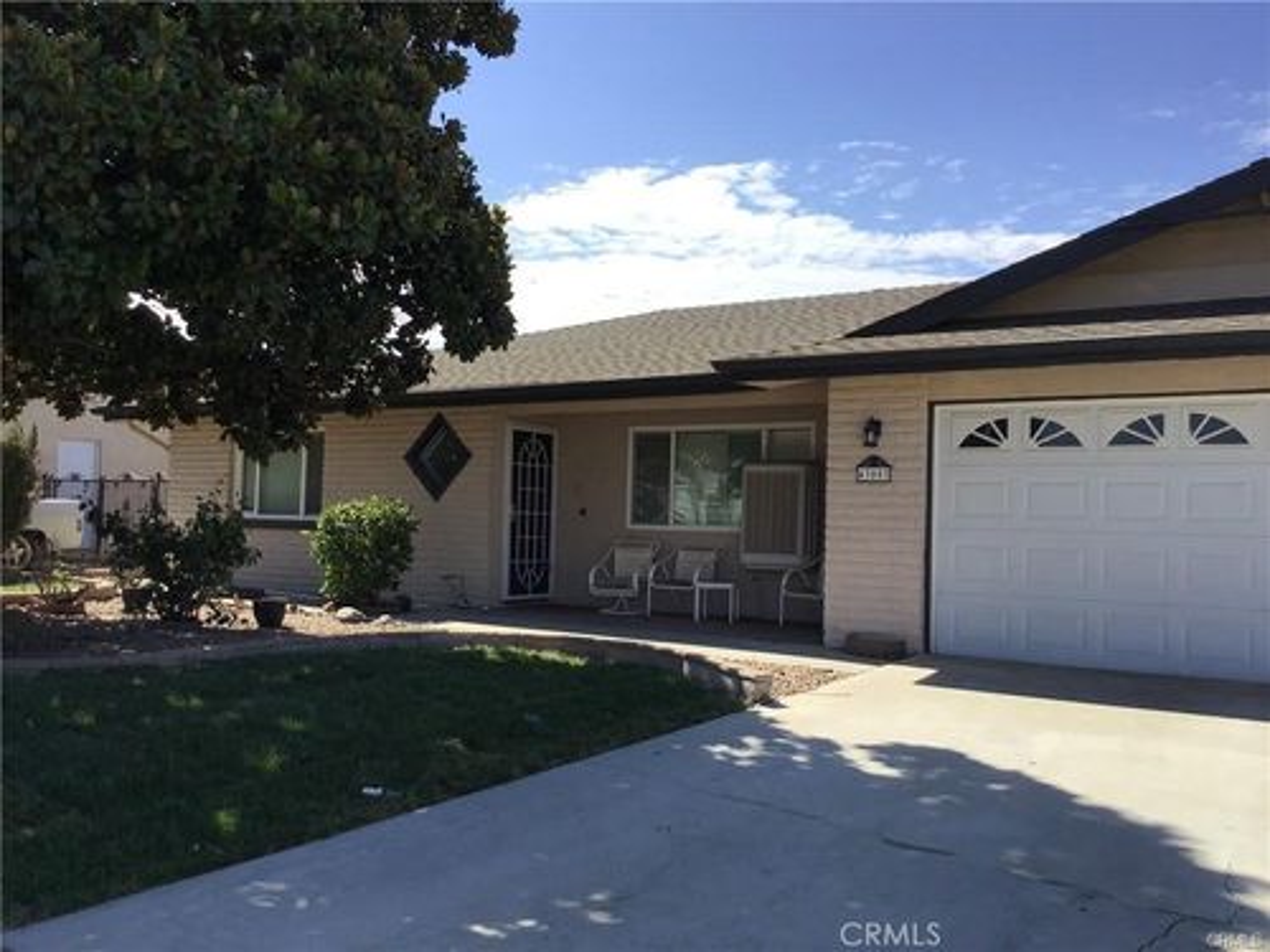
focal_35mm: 31
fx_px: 1137
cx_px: 635
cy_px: 476
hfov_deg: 58.4
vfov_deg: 45.4
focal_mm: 3.3
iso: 25
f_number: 2.4
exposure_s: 1/1164
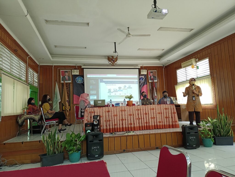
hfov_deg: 63.4
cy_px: 88
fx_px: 190
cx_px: 118
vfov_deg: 49.7
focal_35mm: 28
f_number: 1.79
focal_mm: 4.71
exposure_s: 1/50
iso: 498
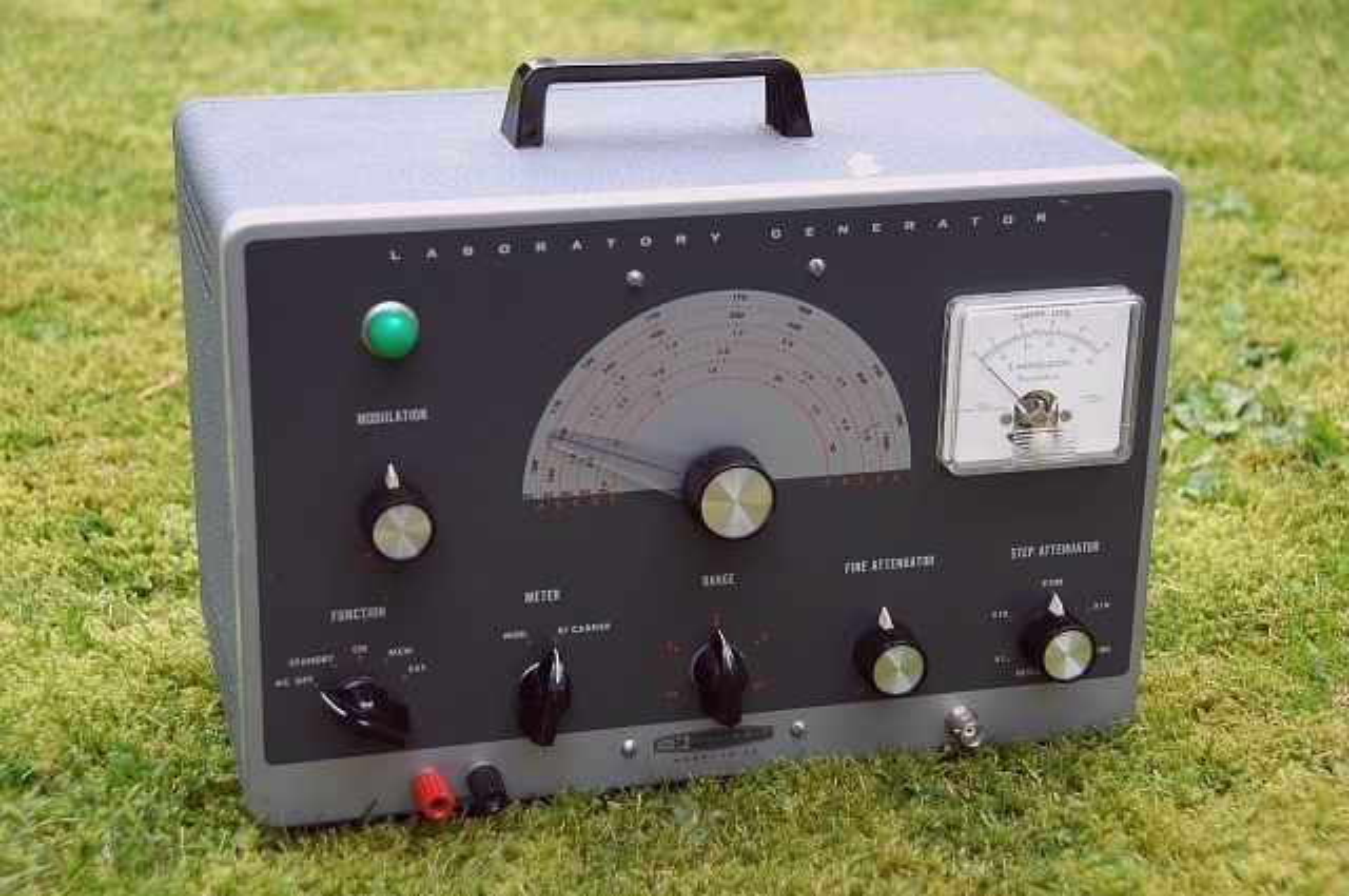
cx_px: 674
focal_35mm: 69
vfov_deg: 19.7
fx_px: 2582
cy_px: 448
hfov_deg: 29.3
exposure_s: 1/30
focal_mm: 46
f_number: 4.8
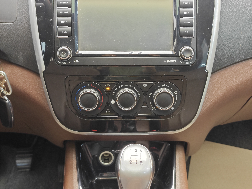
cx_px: 126
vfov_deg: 31.5
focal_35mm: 46
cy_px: 94
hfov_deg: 41.2
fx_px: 335
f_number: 1.9
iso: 640
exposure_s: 1/25
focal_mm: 8.7
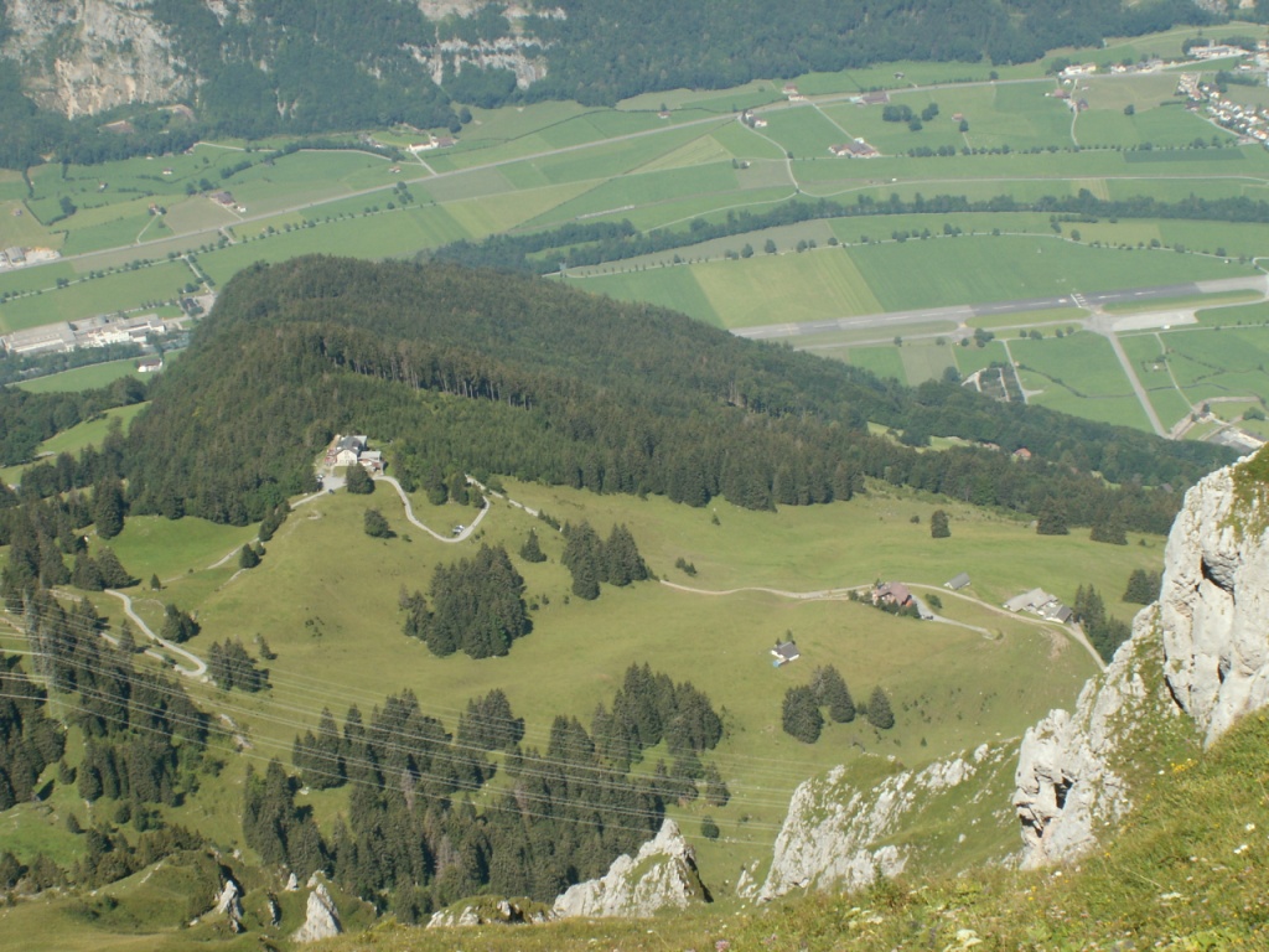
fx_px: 2749
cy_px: 476
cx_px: 634
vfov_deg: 19.6
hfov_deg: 26.0
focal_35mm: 75
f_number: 8
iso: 50
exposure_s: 1/100
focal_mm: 12.46
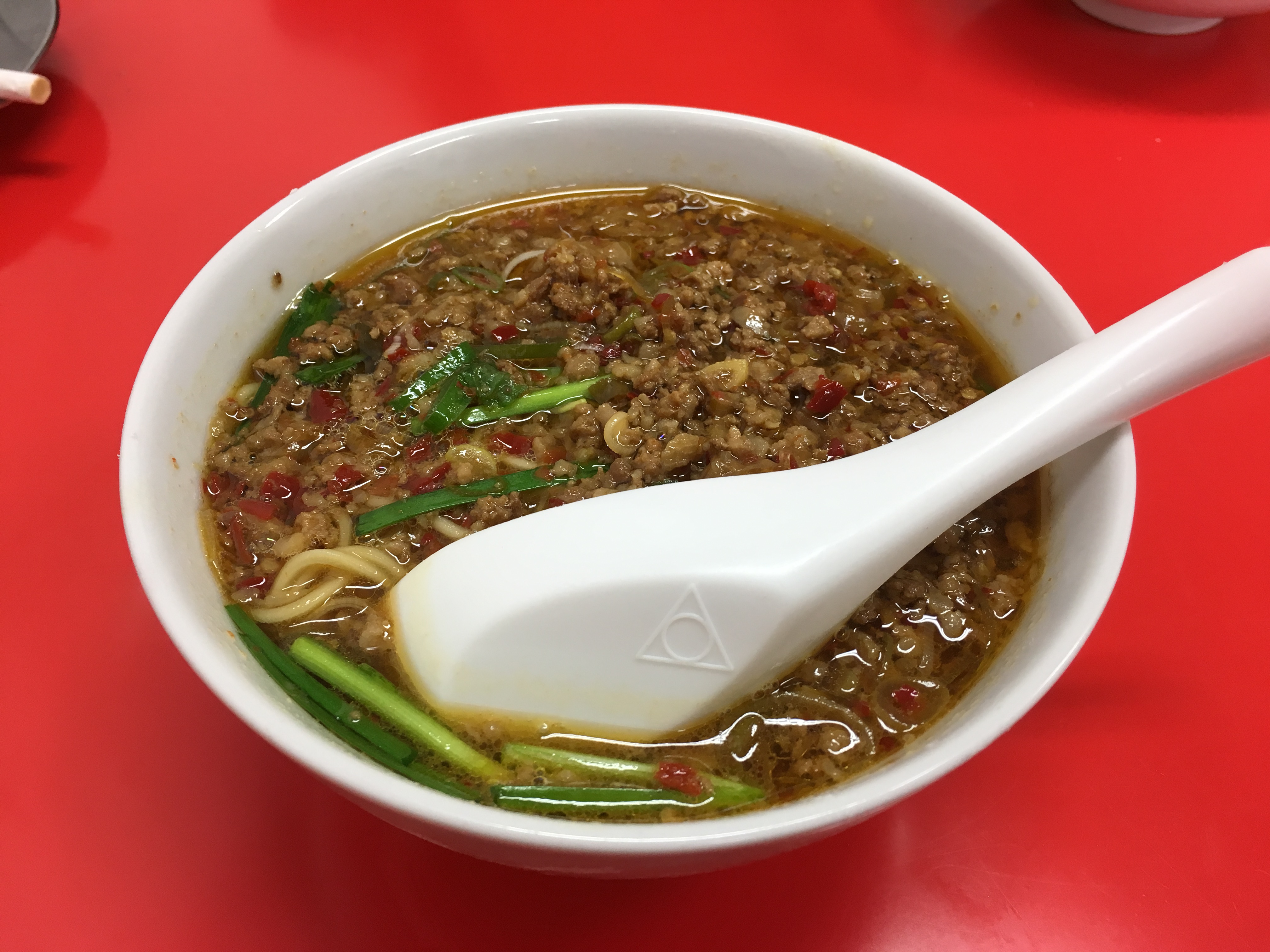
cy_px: 476
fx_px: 1064
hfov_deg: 61.7
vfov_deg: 48.2
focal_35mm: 29
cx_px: 635
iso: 25
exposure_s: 1/30
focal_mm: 4.15
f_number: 2.2
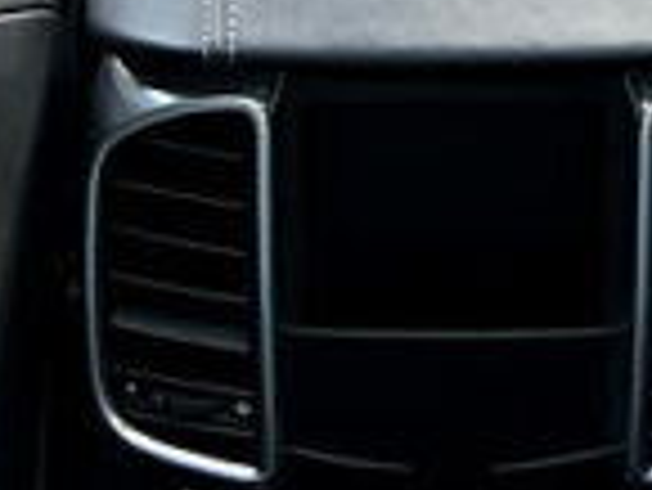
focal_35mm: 143
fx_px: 2696
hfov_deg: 13.8
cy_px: -665
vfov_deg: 9.3
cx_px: 369
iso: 50
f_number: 1.5
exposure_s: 1/90
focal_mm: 5.7
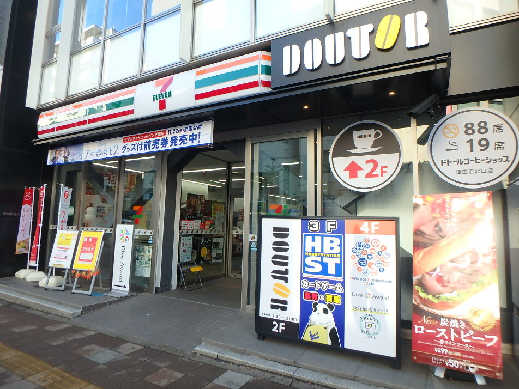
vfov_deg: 63.4
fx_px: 315
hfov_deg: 79.0
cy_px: 194
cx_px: 260
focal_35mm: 21
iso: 125
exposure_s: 1/125
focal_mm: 3.7
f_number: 3.5
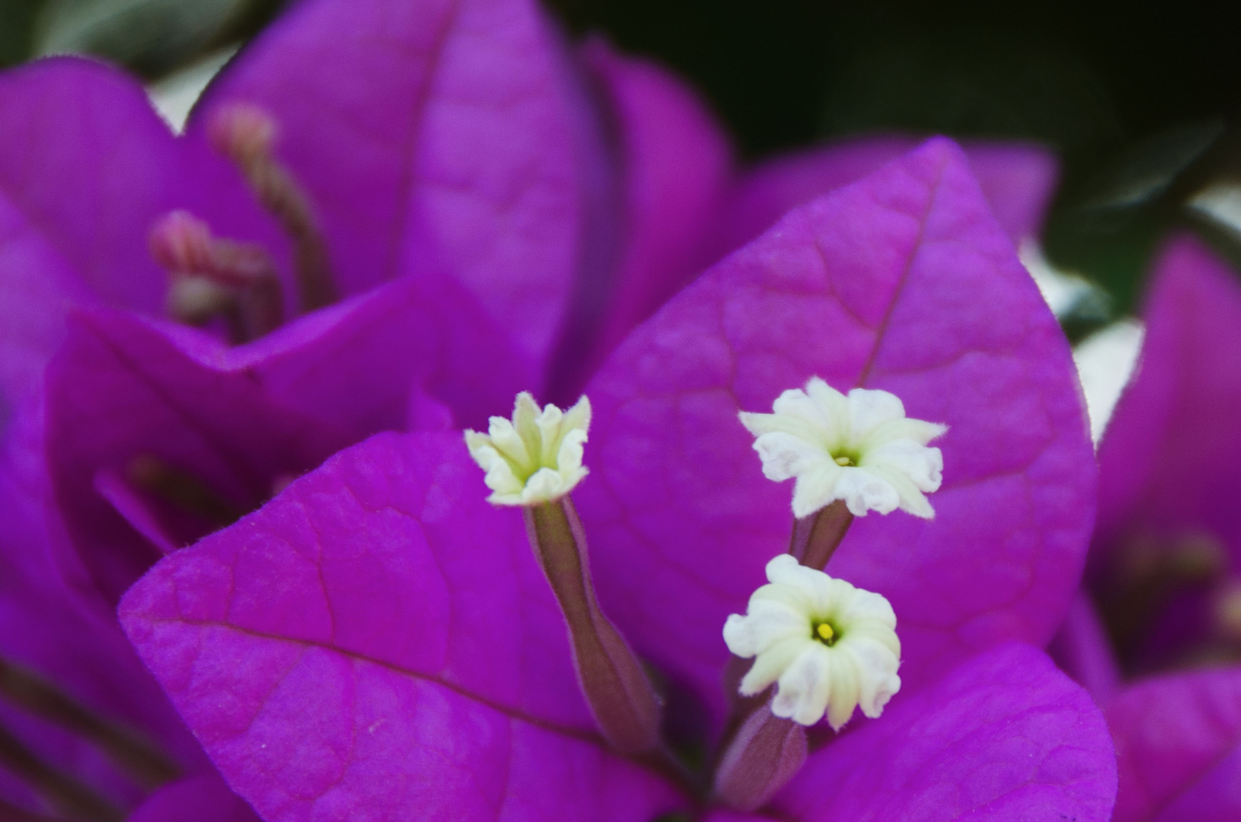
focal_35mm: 611
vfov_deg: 2.2
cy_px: 383
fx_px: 21019
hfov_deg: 3.4
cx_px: 817
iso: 100
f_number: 5.6
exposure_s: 1/60
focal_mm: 200
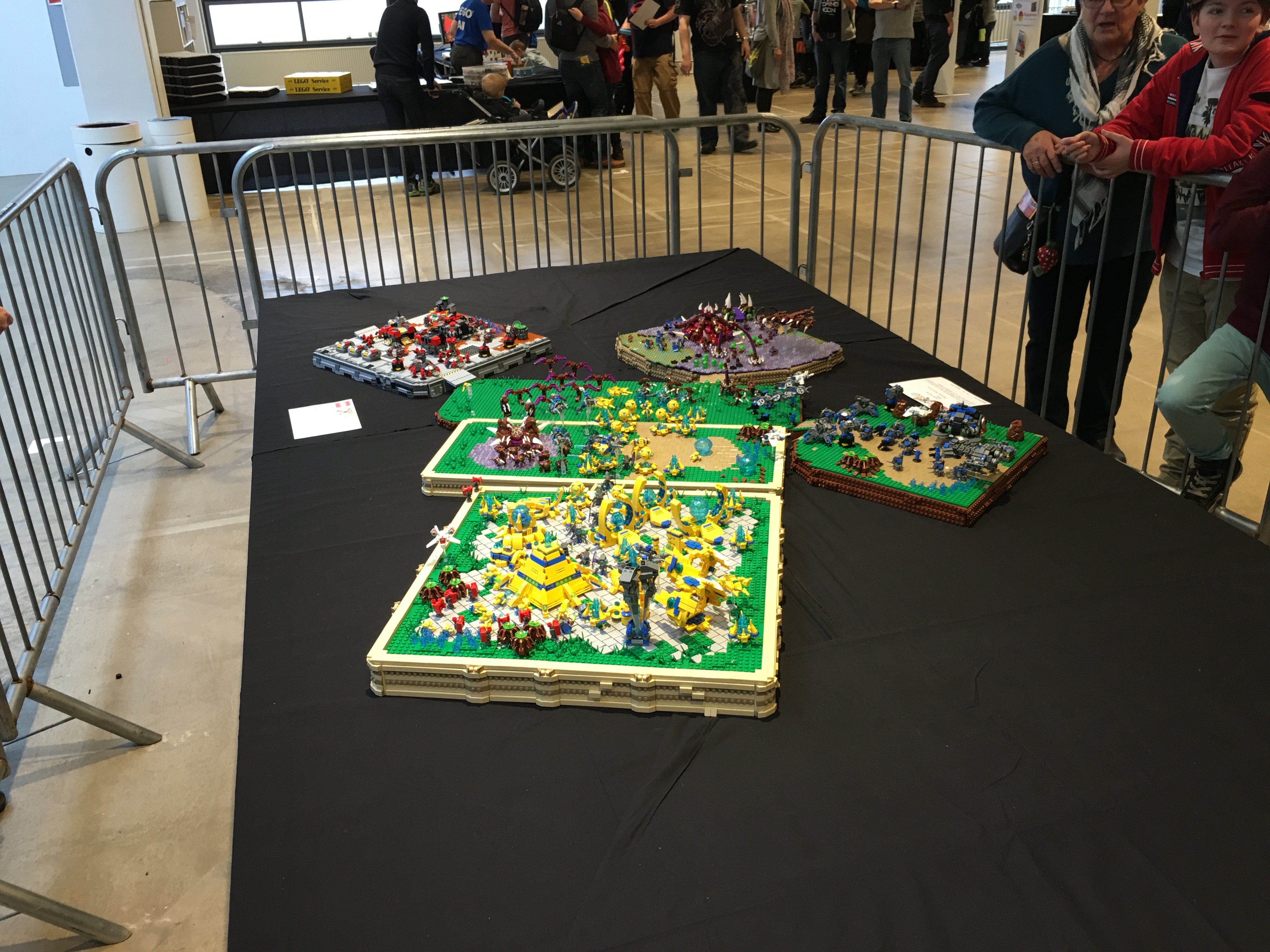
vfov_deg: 48.2
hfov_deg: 61.7
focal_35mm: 29
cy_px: 476
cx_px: 635
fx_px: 1064
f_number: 2.2
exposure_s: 1/17
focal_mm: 4.15
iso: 40
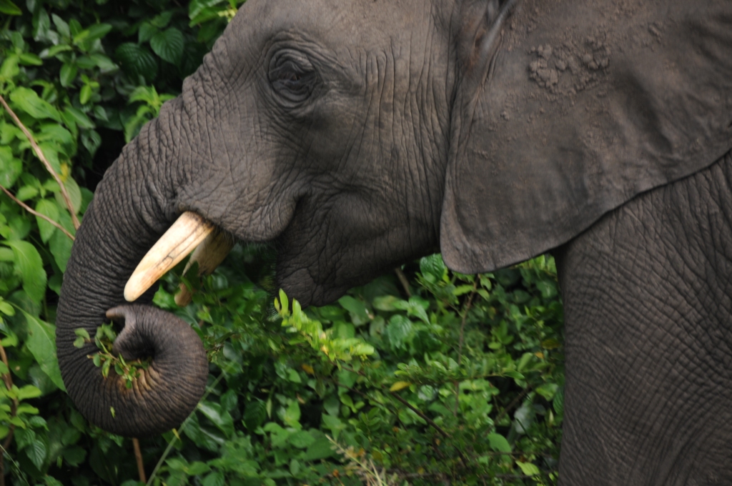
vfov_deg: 3.8
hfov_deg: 5.7
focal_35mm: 360
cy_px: 243
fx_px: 7311
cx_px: 366
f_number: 5.6
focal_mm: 240
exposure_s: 1/125
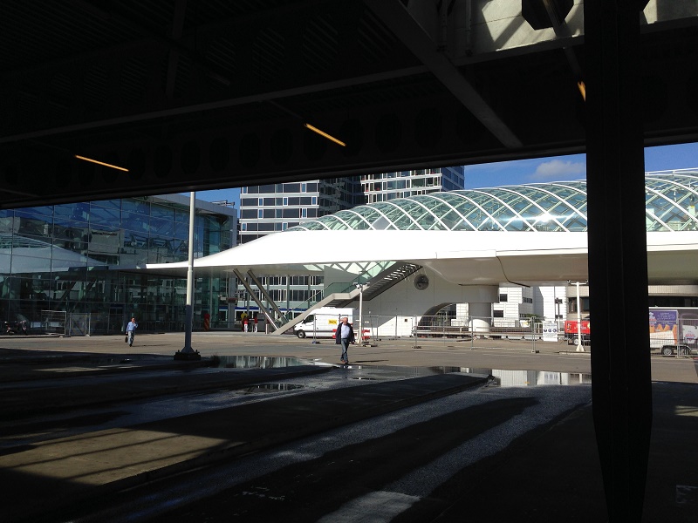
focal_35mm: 33
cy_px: 262
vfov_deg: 42.9
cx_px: 349
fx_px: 665
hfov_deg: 55.4
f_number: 2.4
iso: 50
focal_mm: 4.12
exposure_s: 1/2463
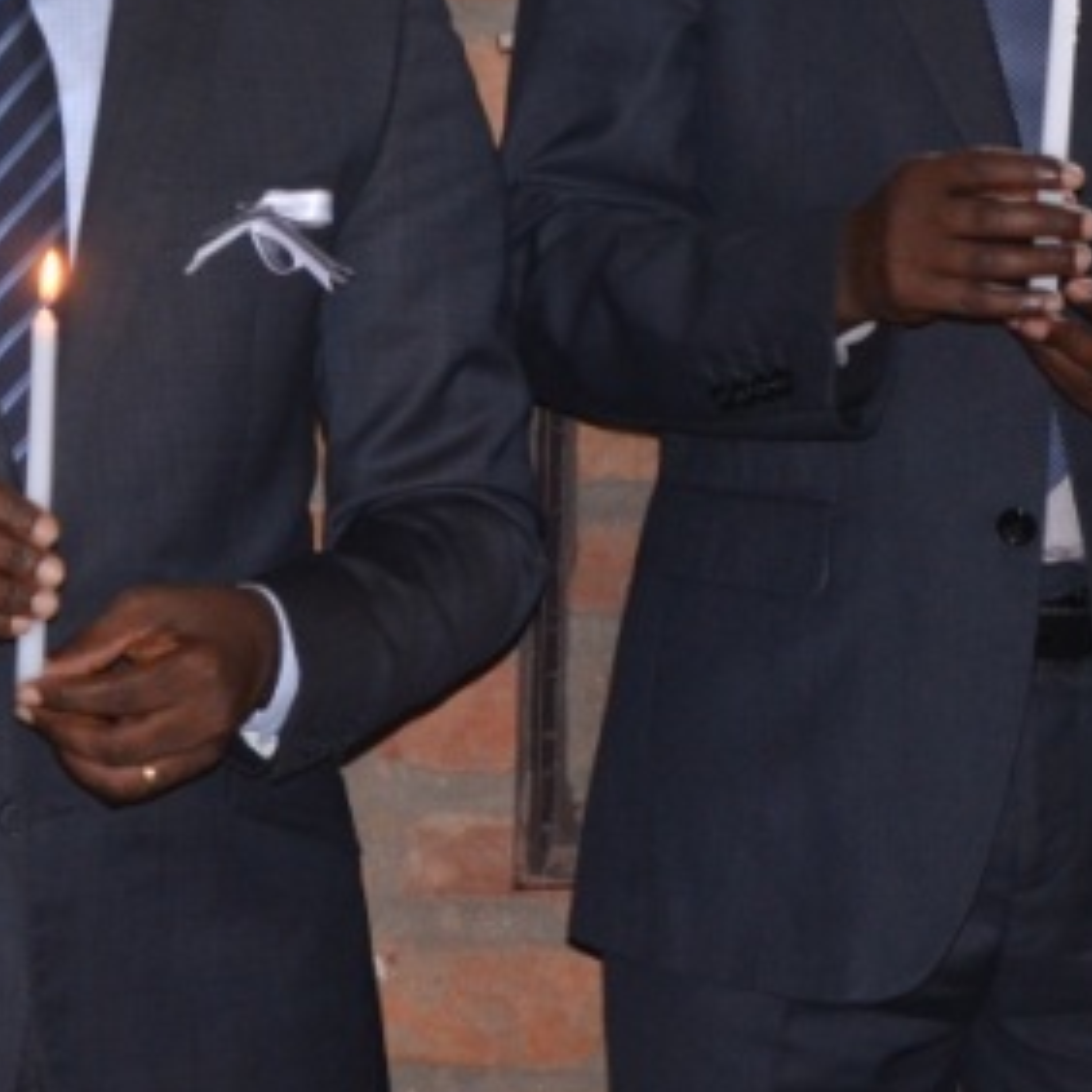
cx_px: -31
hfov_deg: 7.3
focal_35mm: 240
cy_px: -50
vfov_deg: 7.3
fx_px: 8566
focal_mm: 52
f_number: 5
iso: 800
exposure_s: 1/60
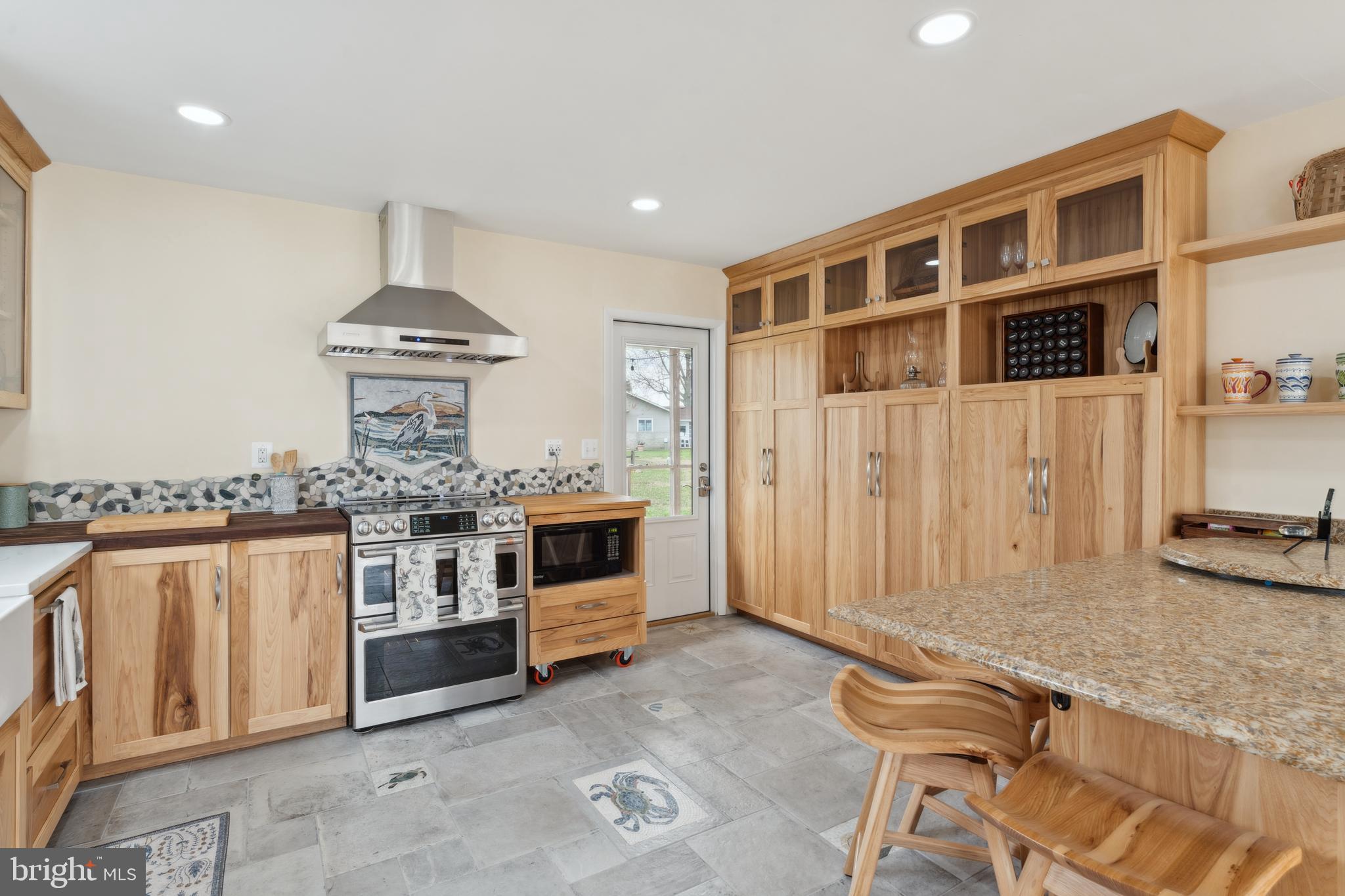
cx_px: 672
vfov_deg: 68.3
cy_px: 448
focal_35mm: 18
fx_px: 661
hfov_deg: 91.0
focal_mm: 17.7
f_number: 10
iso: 400
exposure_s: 1/8
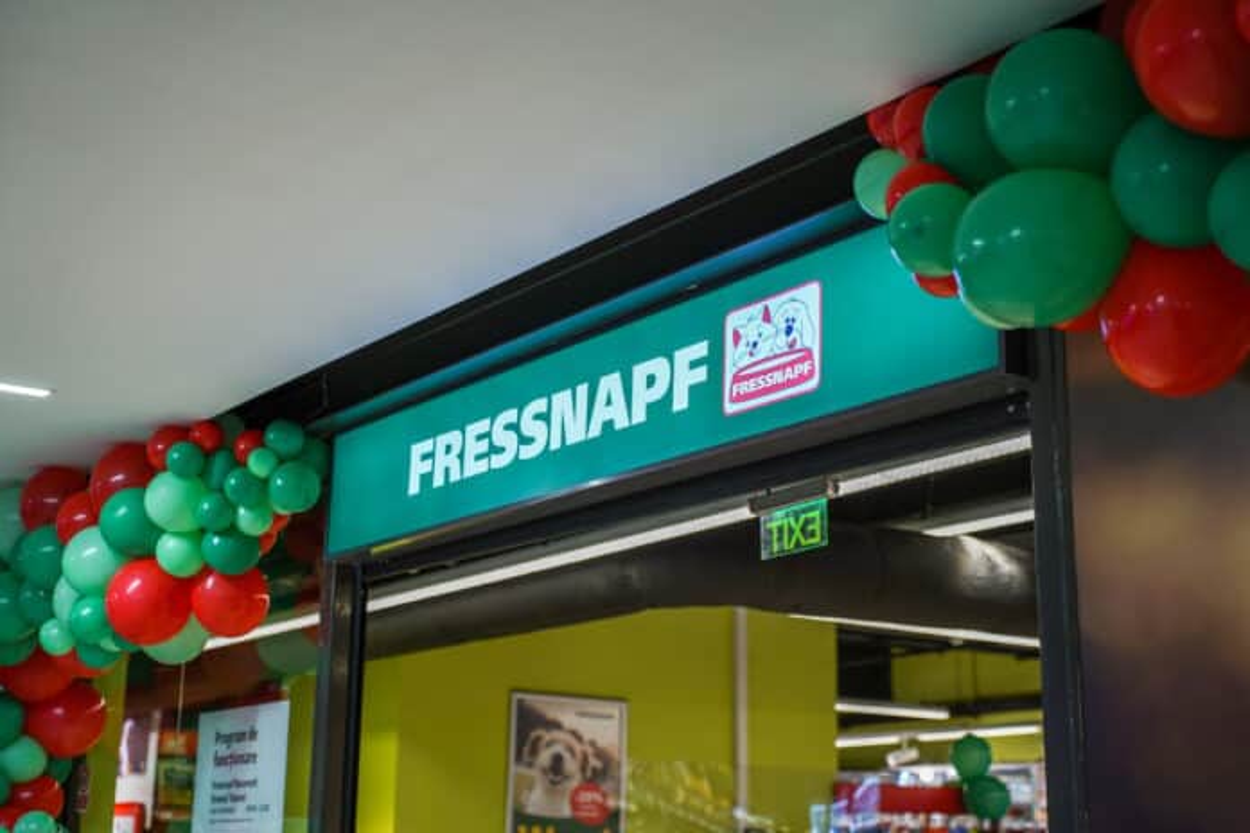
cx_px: 625
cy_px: 416
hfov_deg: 39.6
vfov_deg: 27.0
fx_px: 1736
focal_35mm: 50
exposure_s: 1/100
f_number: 2.8
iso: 200
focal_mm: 50
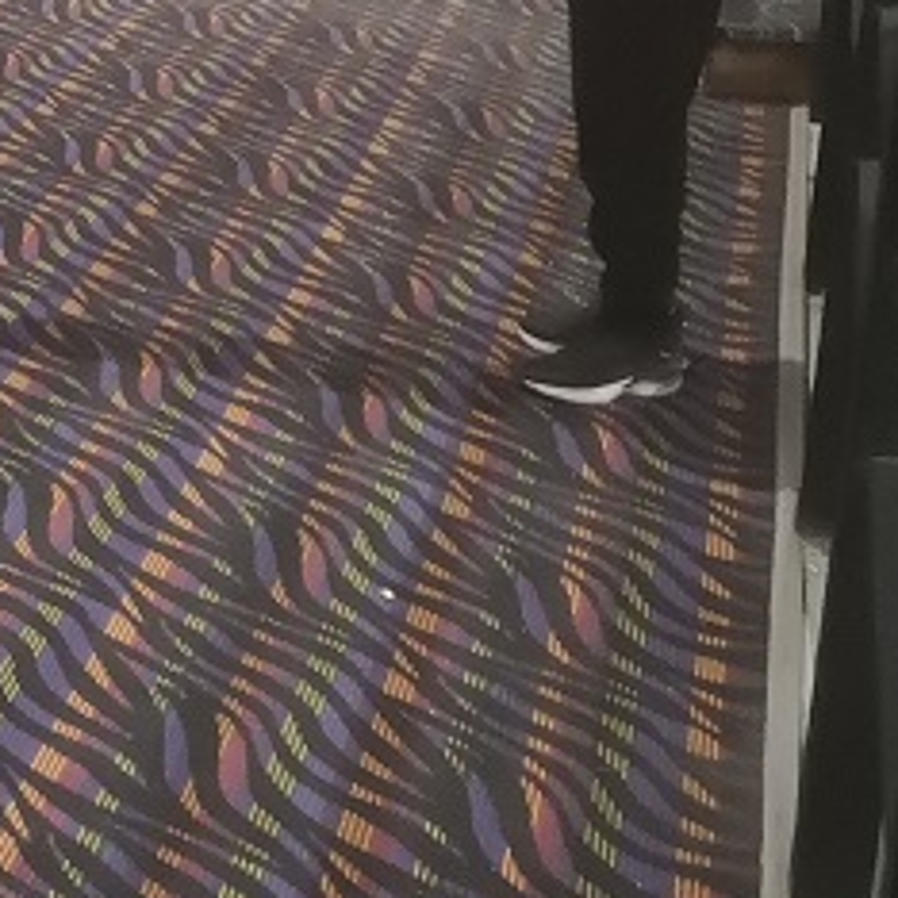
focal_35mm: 101
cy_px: 107
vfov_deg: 17.0
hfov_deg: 15.8
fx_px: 2964
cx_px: -457
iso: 1600
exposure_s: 1/16.7
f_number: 1.8
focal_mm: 3.95
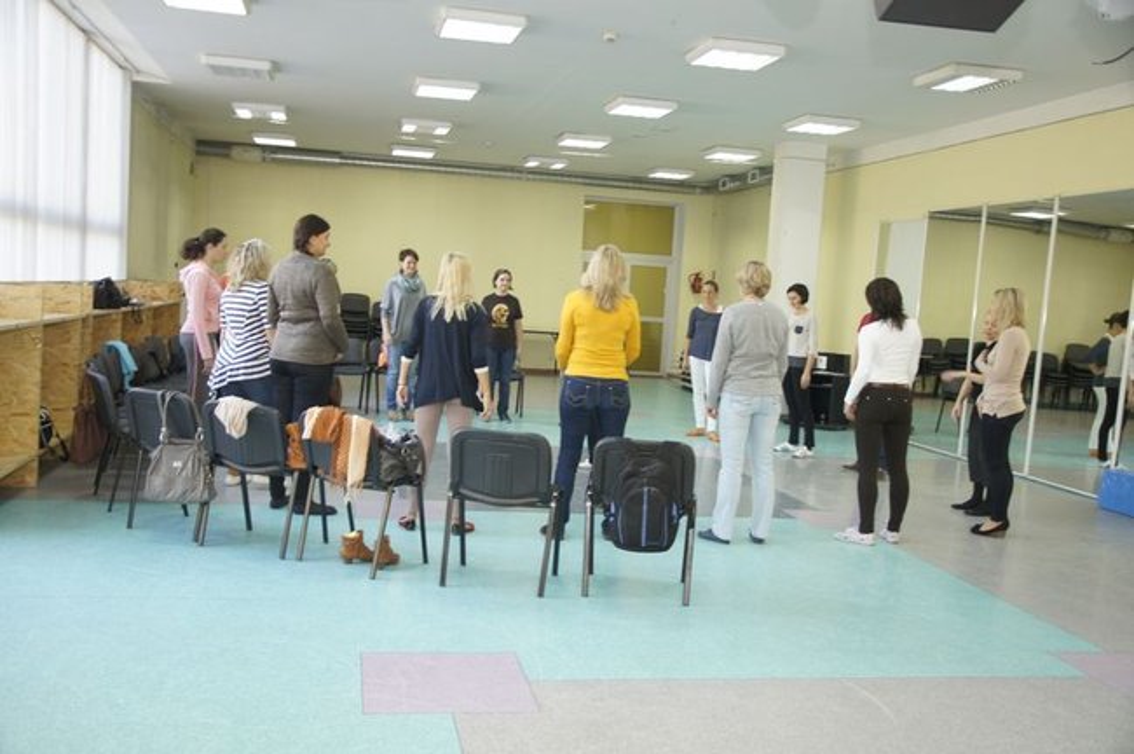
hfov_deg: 53.2
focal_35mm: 36
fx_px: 1133
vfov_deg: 36.8
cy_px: 377
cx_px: 567
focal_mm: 24
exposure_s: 1/60
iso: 400
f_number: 3.2
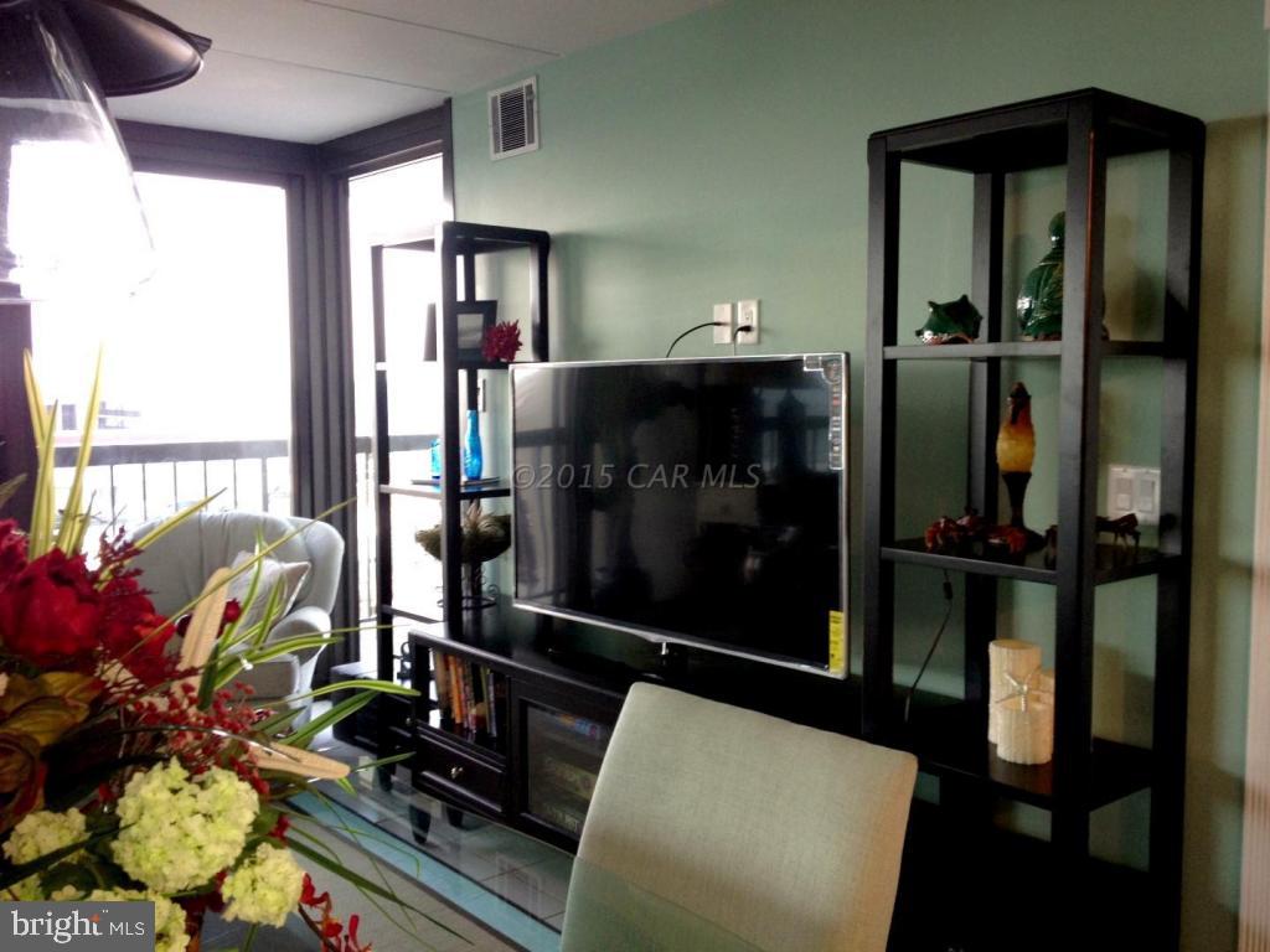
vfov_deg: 40.7
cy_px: 476
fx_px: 1284
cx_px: 635
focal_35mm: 35
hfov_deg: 52.6
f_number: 2.4
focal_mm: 4.28
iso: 80
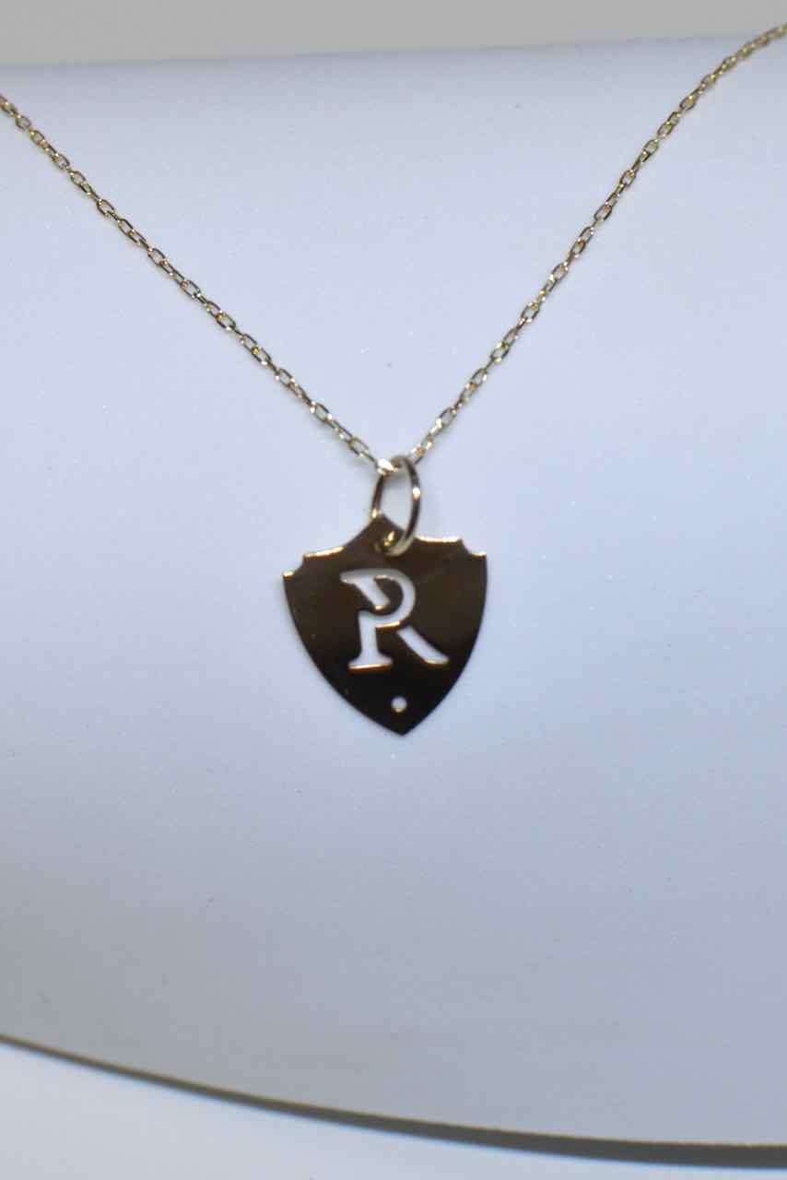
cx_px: 394
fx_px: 1720
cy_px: 590
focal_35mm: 52
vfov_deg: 37.8
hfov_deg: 25.8
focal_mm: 35
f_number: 7.1
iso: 200
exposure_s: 1/40
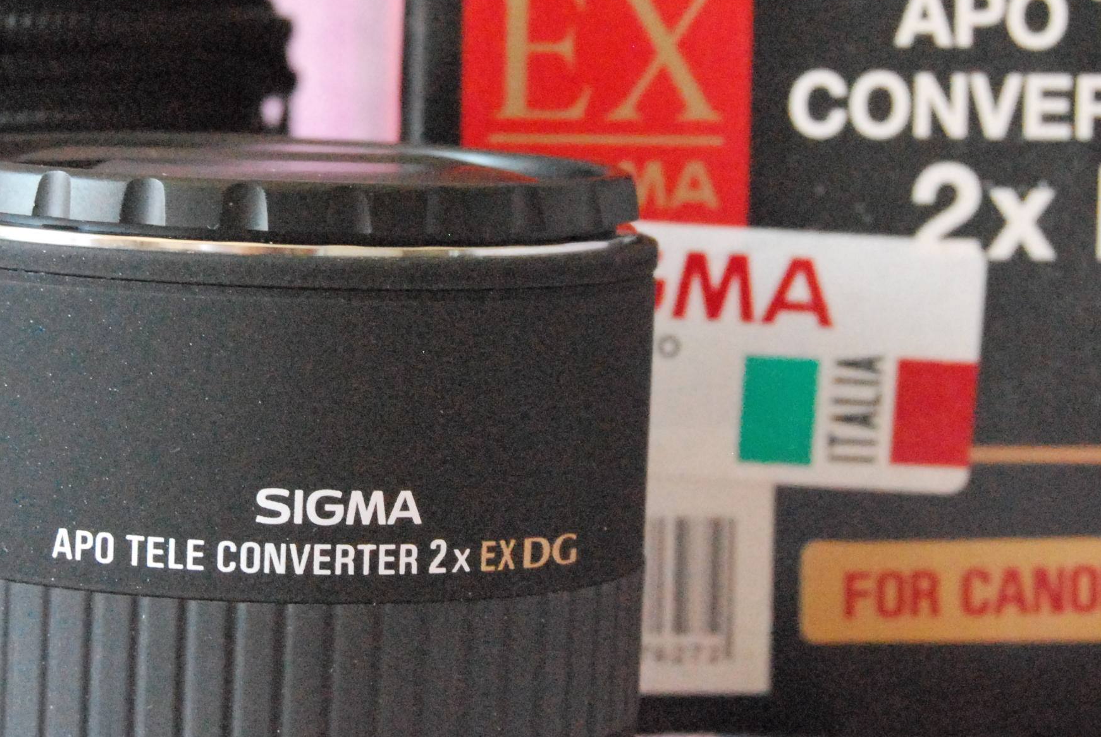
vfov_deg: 9.2
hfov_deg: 13.6
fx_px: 4597
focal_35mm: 150
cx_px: 393
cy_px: 274
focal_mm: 45
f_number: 8
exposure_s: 1/125
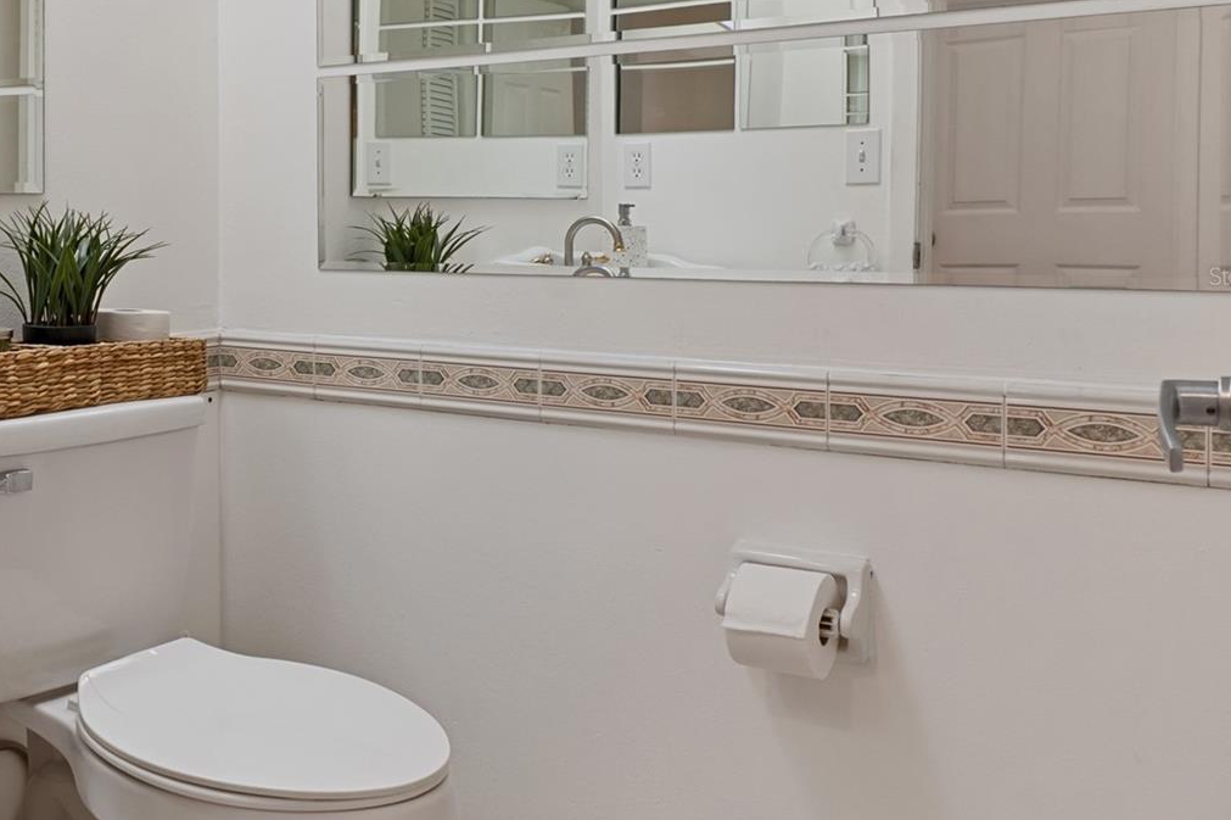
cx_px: 343
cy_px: 275
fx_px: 1299
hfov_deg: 49.2
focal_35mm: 38
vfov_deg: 34.7
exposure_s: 1/8
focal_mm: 16
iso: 400
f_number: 8
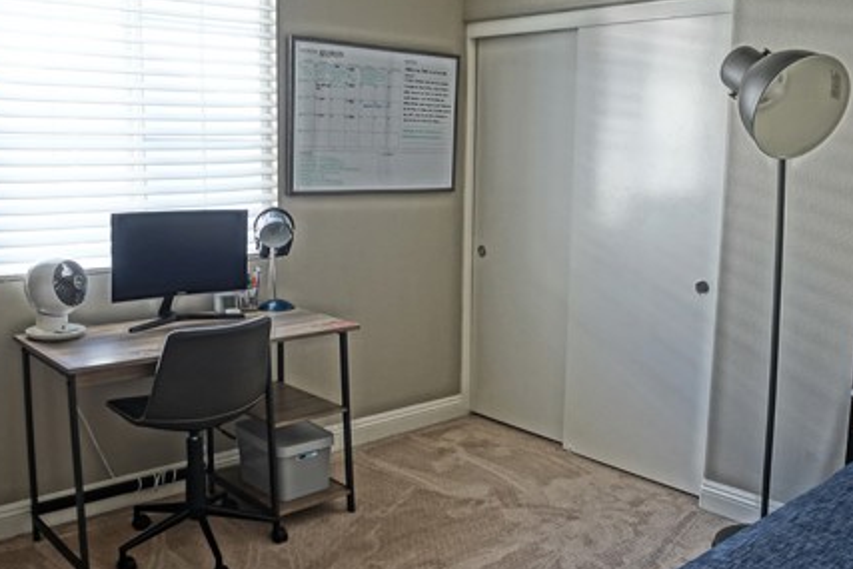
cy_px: 273
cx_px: 451
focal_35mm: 36
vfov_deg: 36.9
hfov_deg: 53.1
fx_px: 853
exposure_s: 1/30
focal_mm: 16
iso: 250
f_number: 4
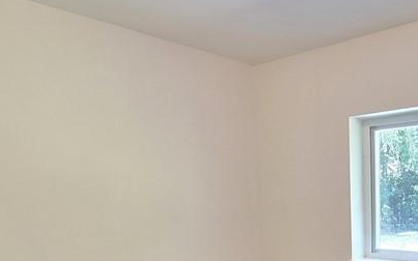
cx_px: 363
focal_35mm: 35
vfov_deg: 32.4
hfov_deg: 50.2
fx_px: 399
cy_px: 279
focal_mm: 2.2
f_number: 2.2
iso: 320
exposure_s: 1/60
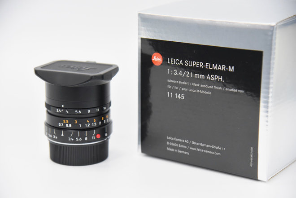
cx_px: 148
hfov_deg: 20.8
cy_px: 99
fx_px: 806
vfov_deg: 14.0
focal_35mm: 98
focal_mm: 98
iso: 3200
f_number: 5
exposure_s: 1/160
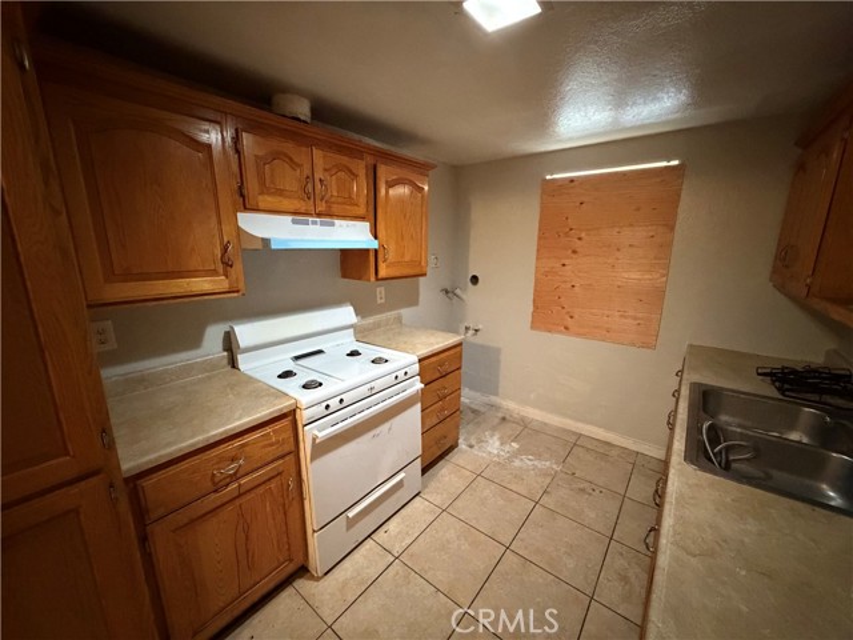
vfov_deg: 85.7
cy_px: 320
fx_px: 345
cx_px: 426
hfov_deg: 102.1
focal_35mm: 14
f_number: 2.2
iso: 1250
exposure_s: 1/40
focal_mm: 2.22
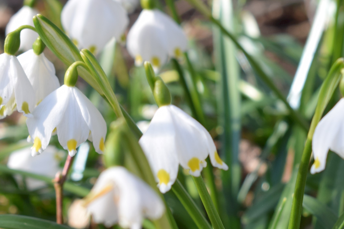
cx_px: 289
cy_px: 141
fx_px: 1529
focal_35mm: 160
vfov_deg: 8.6
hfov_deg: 12.8
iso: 400
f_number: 8
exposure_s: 1/250
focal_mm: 55
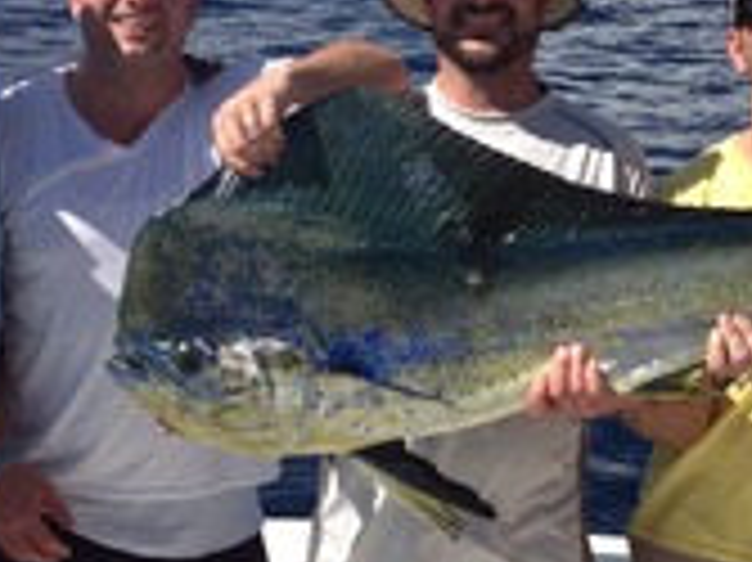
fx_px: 1824
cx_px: 545
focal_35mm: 84
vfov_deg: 17.5
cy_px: 274
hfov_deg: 23.1
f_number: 2.4
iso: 50
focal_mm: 4.28
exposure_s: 1/1905
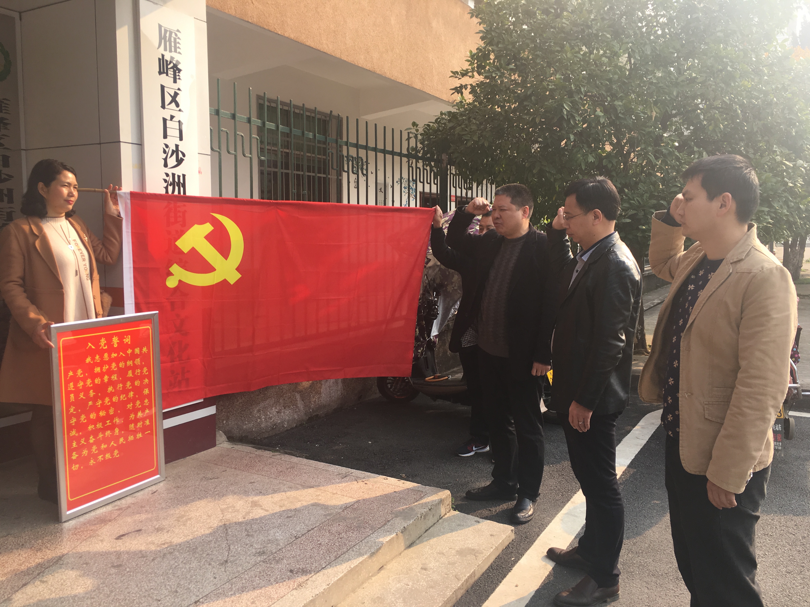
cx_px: 405
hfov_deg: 61.7
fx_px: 679
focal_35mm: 29
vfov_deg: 48.2
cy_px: 304
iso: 25
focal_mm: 4.15
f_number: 2.2
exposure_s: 1/386
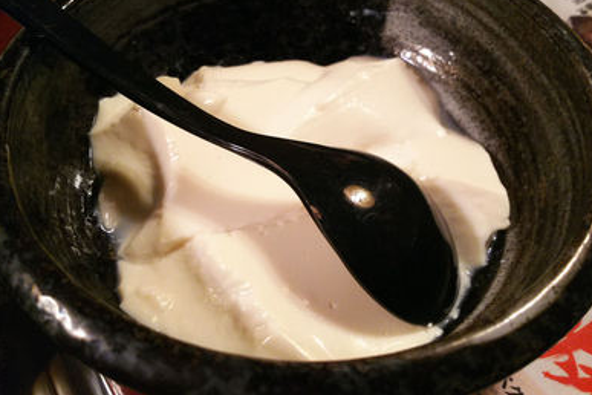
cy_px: 173
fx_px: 477
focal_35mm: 29
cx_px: 301
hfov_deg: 63.7
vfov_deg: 44.9
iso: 160
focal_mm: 4.2
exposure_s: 1/30
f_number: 1.9
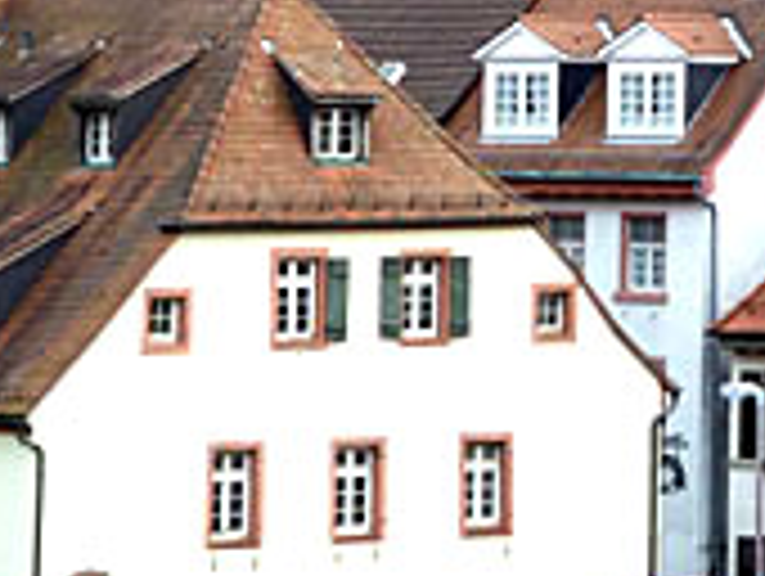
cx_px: 1107
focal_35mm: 236
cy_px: -396
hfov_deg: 8.2
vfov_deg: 6.2
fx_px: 5223
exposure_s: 1/40
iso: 100
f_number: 4.1
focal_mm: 11
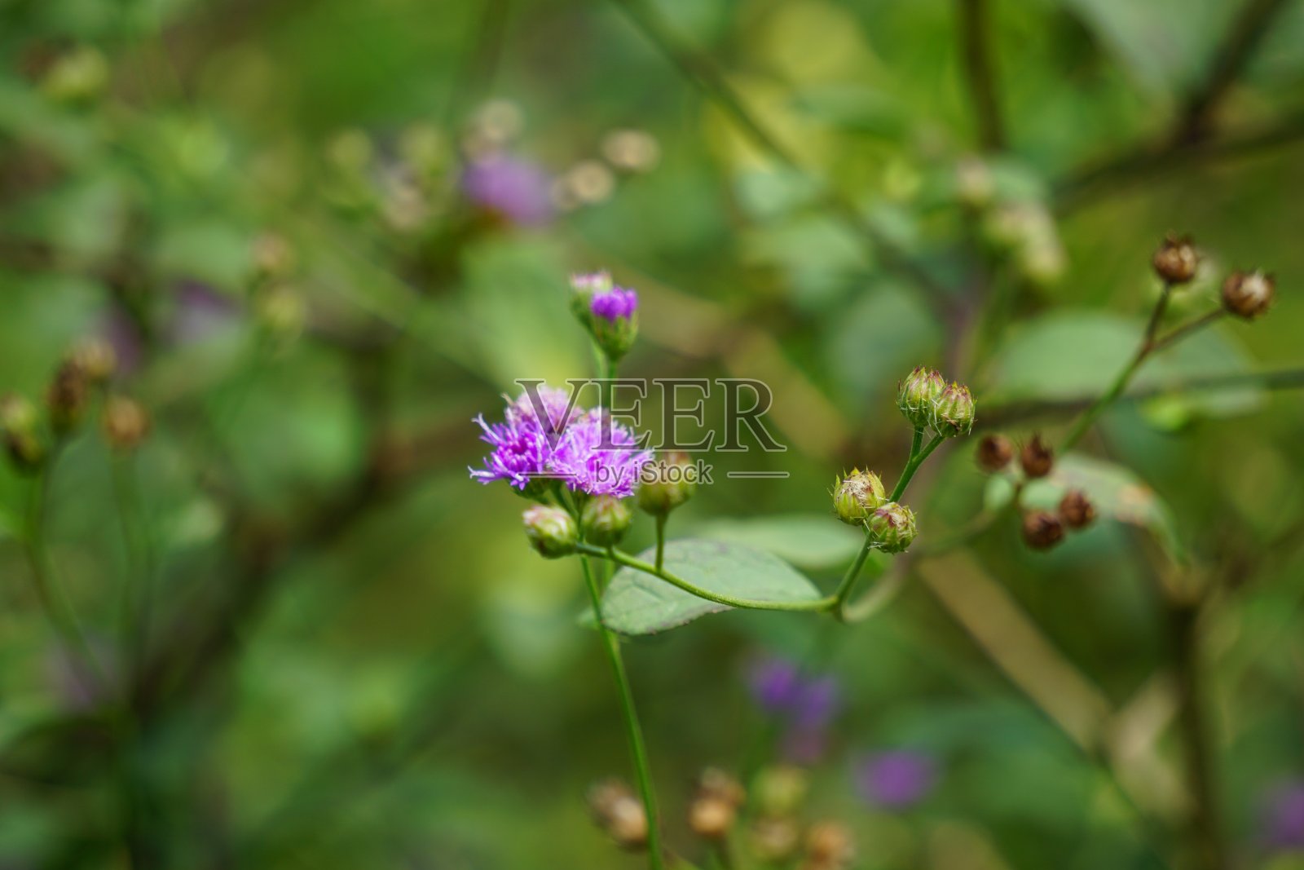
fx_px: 11410
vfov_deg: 4.4
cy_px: 435
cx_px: 652
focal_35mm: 315
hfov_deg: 6.5
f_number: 6.3
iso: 100
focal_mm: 210
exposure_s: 1/160
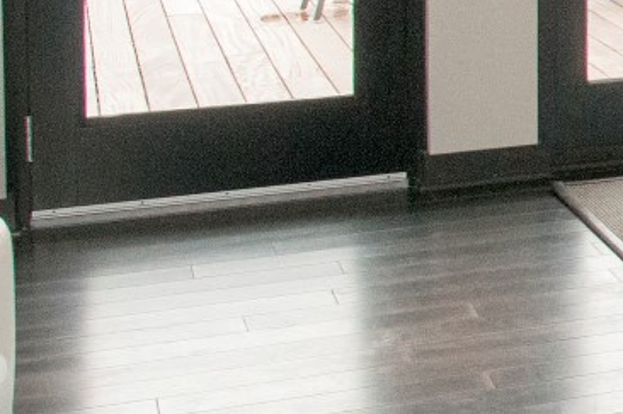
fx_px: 1957
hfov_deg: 14.4
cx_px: 1314
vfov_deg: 12.0
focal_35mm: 113
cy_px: 123
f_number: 11
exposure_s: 1/100
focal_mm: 17
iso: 800
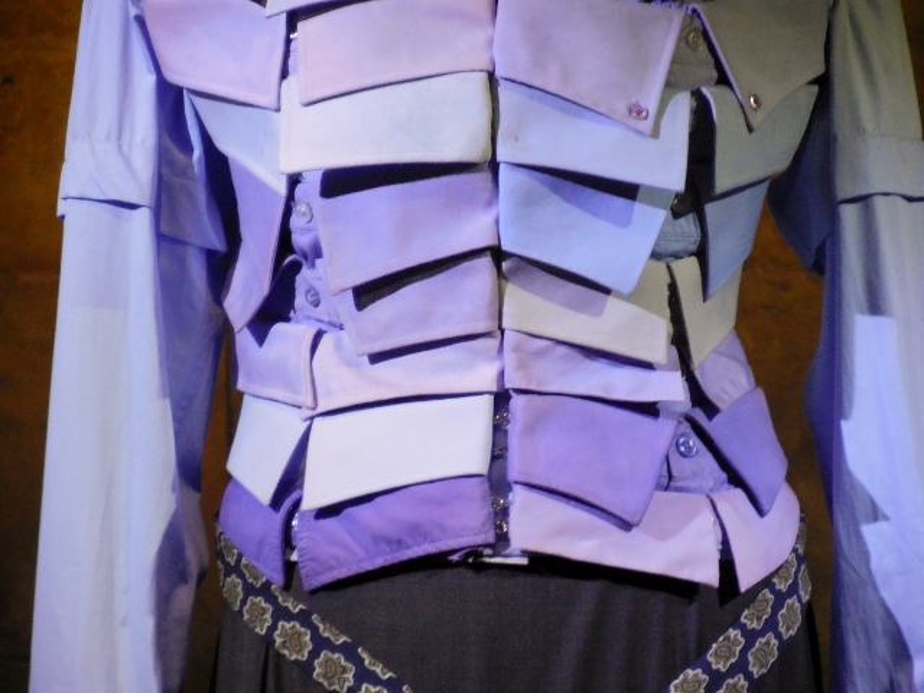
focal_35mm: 300
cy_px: 346
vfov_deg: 5.0
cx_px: 462
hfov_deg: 6.6
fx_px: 8008
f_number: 6.3
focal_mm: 54
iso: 800
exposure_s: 1/15
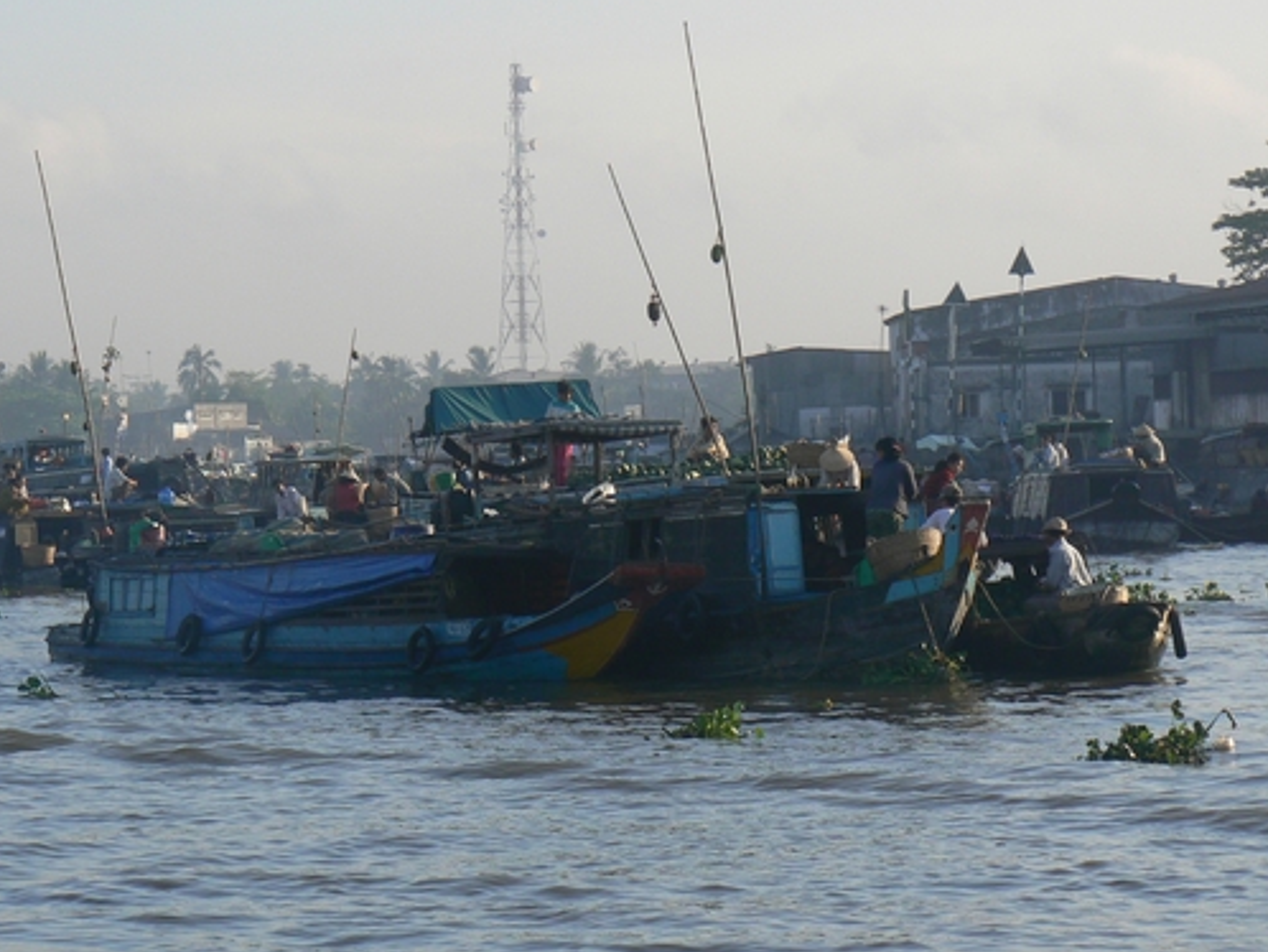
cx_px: 553
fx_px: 6487
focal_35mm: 177
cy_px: 491
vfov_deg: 8.4
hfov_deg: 11.2
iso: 80
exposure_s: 1/400
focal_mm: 24.6
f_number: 5.6
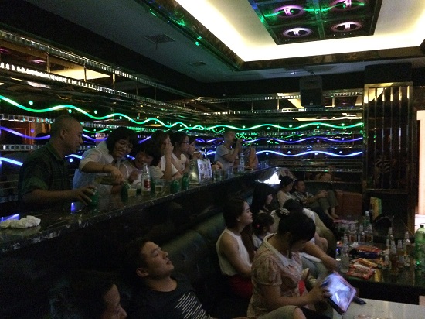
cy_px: 160
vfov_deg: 48.2
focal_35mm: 29
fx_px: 356
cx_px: 212
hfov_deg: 61.7
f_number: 2.2
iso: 1250
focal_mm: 4.15
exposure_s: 1/15
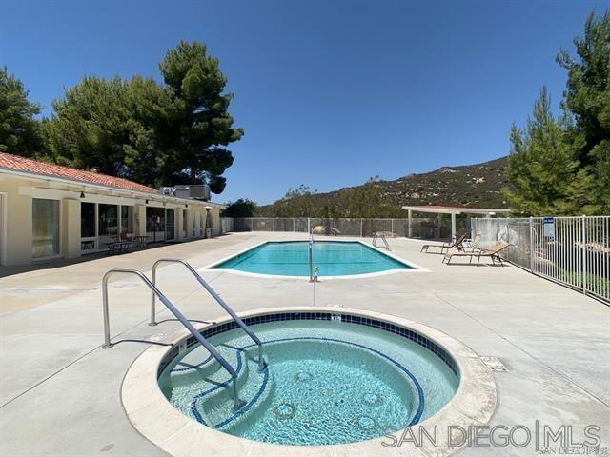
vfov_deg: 53.1
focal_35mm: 26
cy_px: 228
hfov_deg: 67.3
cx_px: 305
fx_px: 458
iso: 25
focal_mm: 4.25
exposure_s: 1/4098
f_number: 1.8
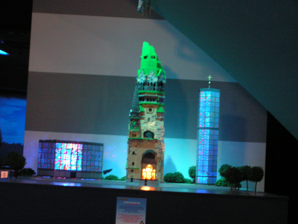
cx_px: 149
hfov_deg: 28.2
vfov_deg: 21.3
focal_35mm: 69
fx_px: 594
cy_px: 112
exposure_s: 1
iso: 200
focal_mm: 11.5
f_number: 3.2
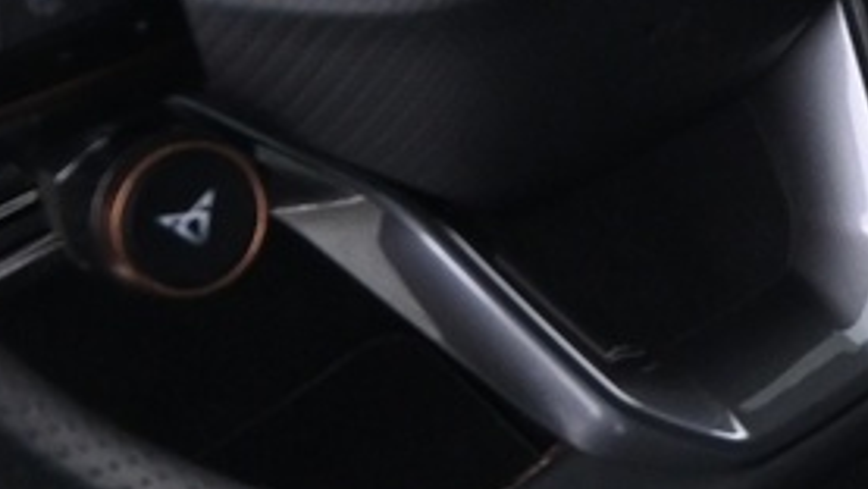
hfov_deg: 13.4
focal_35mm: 147
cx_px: 1488
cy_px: 16
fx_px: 3384
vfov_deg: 8.2
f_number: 3.5
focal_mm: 16
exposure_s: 1/10
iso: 1600
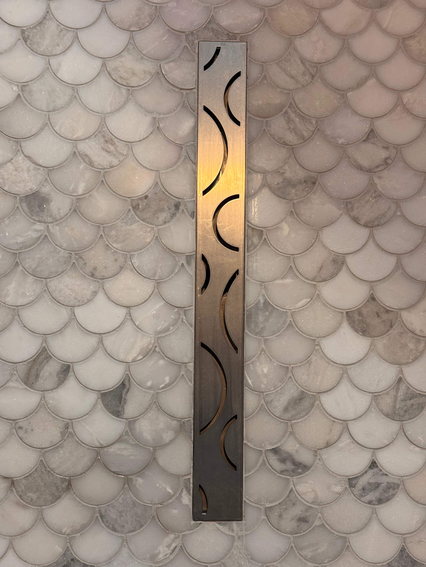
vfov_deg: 39.7
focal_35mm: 48
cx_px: 213
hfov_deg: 30.3
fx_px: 788
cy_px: 284
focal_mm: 6.76
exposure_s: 1/42
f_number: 1.78
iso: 160
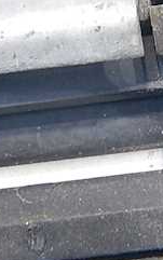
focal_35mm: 108
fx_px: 766
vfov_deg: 19.2
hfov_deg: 12.1
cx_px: 140
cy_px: 85
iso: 180
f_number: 2.8
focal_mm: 4.3
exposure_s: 1/30
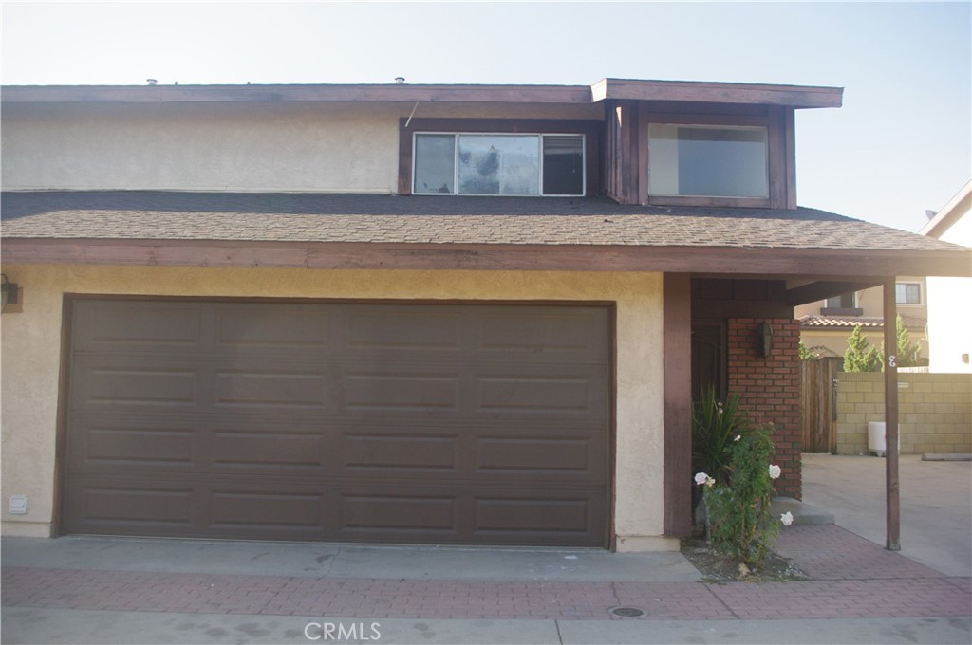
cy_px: 322
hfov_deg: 67.4
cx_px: 486
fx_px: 728
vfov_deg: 47.8
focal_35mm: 27
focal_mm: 18
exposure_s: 1/250
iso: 400
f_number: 6.3
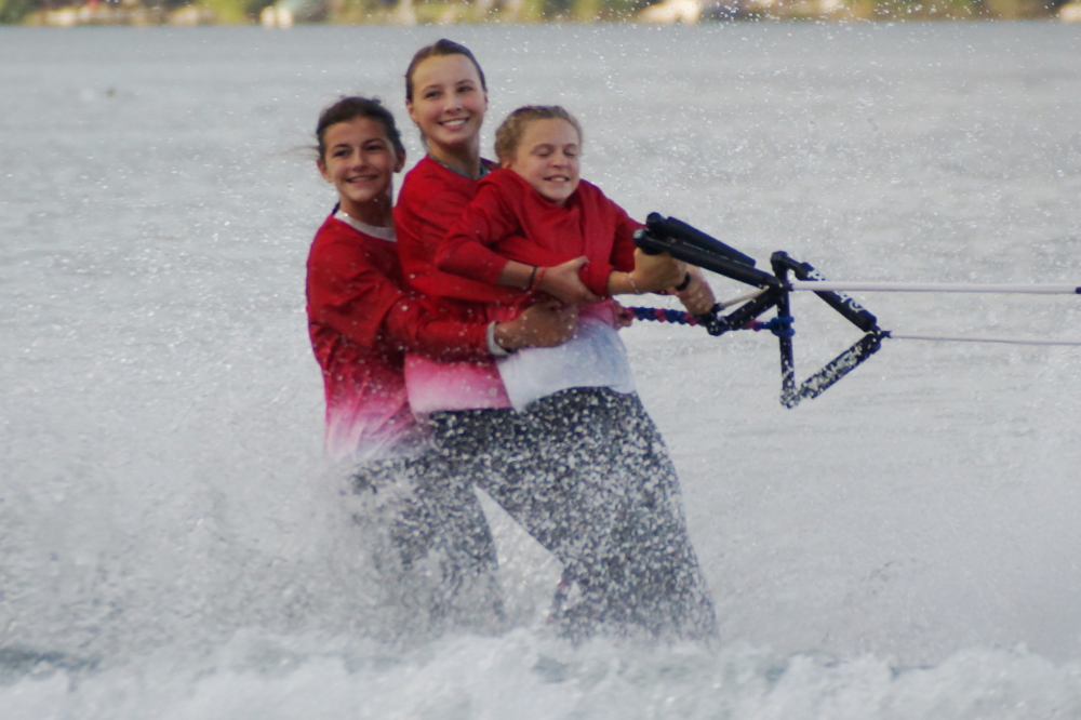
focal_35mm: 375
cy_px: 360
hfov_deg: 5.5
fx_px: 11256
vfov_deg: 3.7
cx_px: 540
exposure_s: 1/400
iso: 500
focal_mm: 250
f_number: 6.3
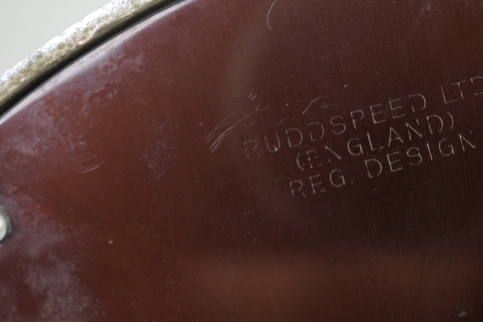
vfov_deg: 14.4
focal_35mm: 95
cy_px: 142
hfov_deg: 20.7
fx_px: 1274
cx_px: 496
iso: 250
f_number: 7.1
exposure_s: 1/40
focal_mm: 30
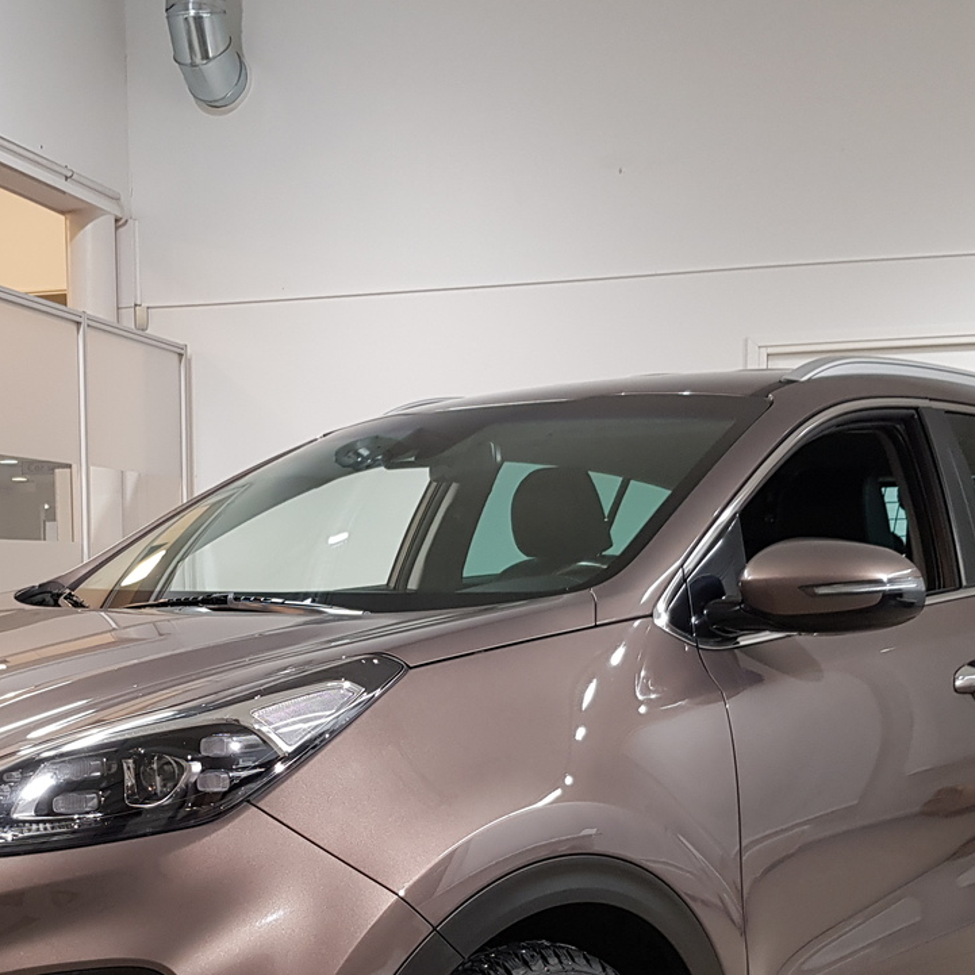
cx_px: 366
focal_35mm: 51
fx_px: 1625
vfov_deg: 32.7
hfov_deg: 33.2
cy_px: 748
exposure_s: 1/50
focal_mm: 4.2
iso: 100
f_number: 1.7
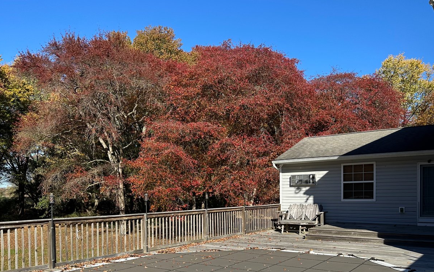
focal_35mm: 32
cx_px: 236
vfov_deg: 38.5
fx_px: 379
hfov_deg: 59.6
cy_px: 200
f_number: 1.78
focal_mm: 6.86
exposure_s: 1/3247
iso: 80
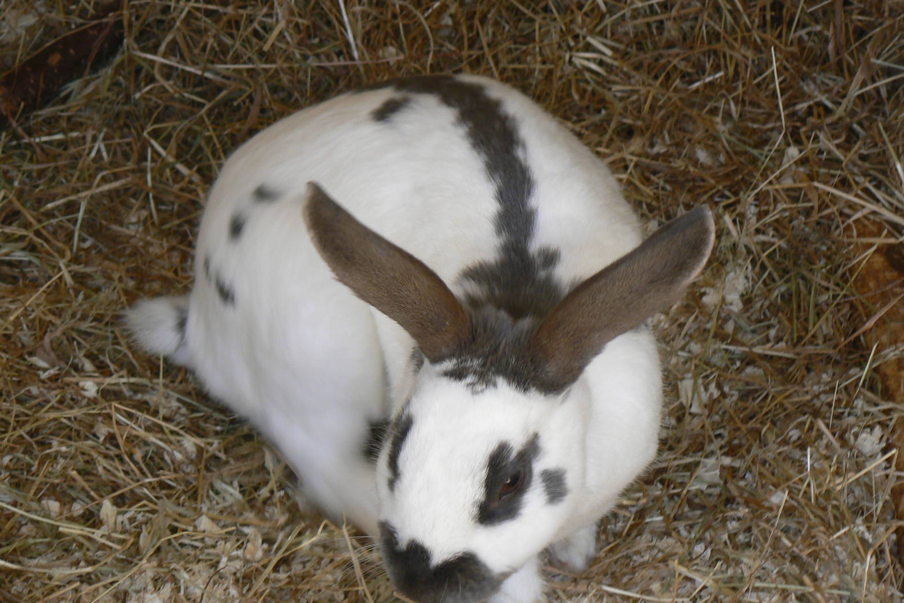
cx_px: 452
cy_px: 315
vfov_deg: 8.9
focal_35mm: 154
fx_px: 3867
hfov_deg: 13.3
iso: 80
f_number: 3.6
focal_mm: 24.6
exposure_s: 1/50
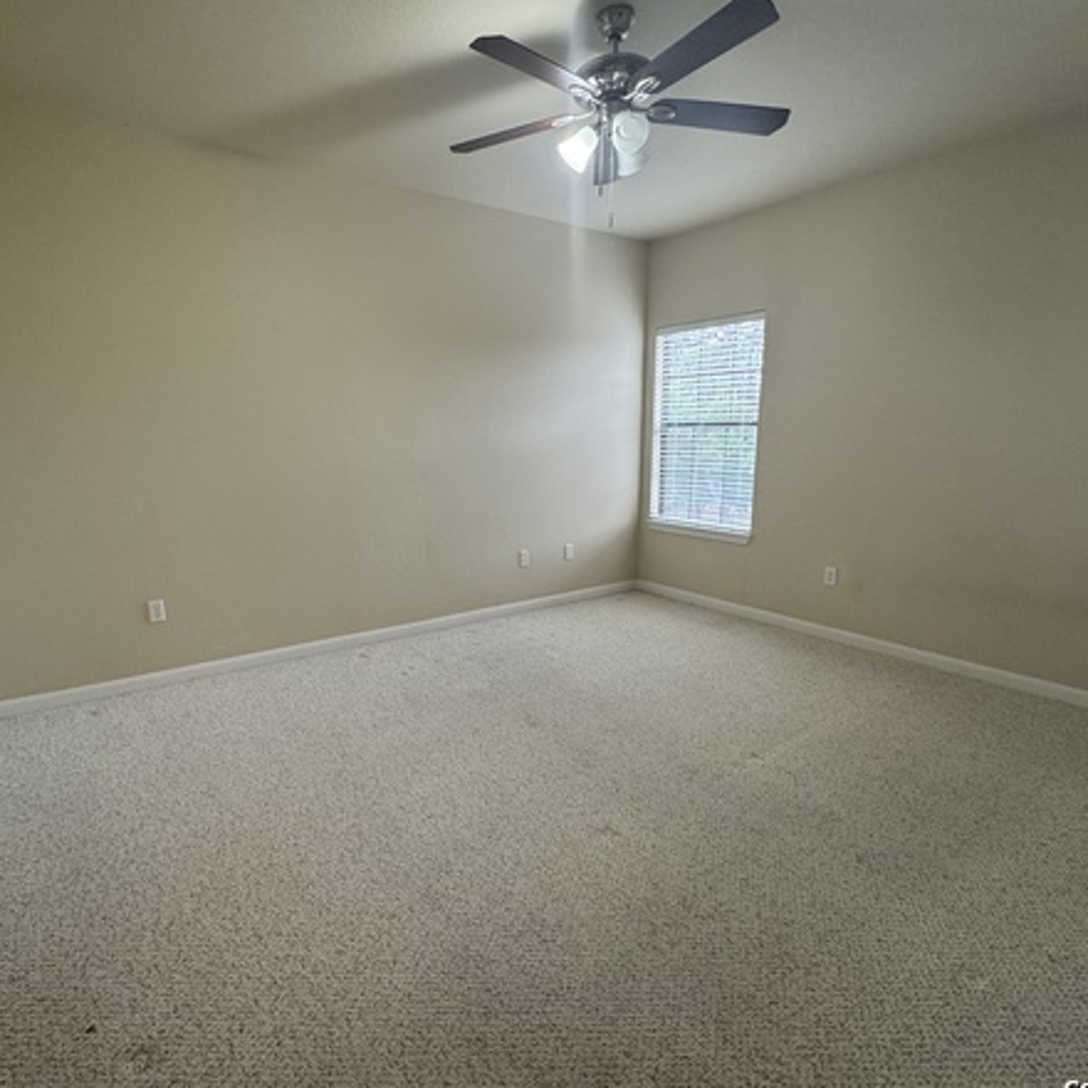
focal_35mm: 18
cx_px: 470
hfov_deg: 80.3
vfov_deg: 80.7
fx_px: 640
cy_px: 539
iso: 200
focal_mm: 2.22
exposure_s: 1/120
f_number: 2.2
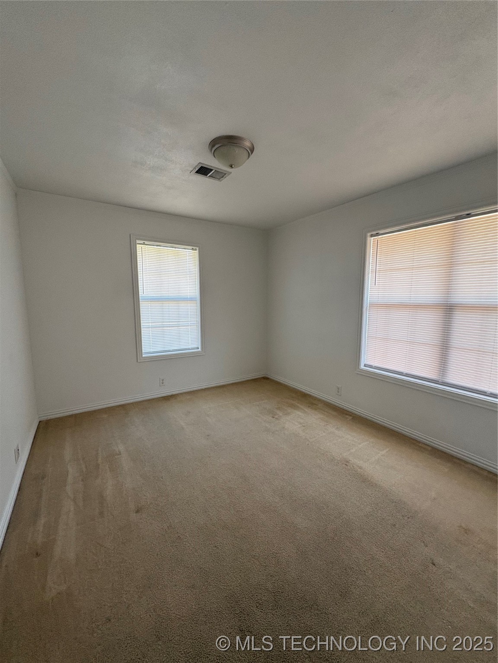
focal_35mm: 14
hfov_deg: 85.7
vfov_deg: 102.1
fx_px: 269
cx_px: 249
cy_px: 332
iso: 200
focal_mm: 2.22
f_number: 2.2
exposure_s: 1/99
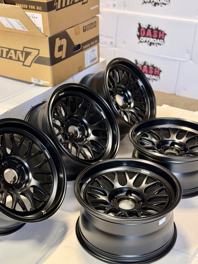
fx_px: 412
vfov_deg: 35.5
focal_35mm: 54
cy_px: 145
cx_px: 95
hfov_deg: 27.0
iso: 200
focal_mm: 6.76
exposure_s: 1/60
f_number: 1.78
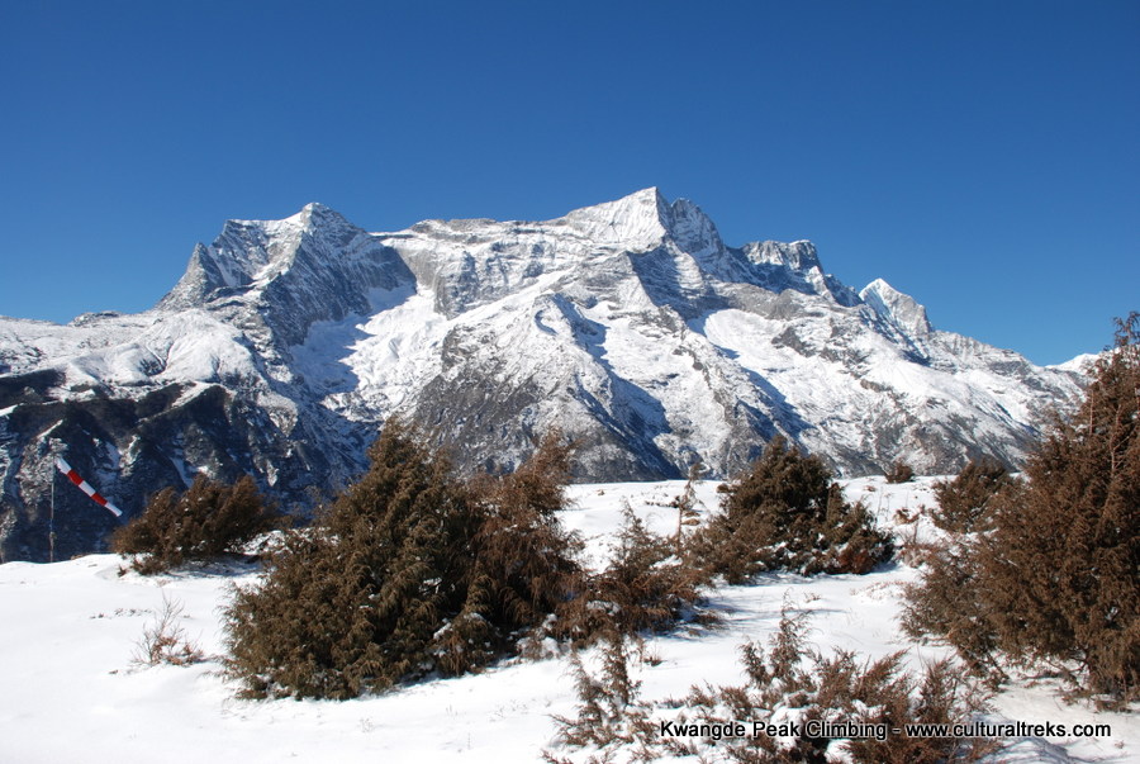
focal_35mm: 30
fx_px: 951
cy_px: 382
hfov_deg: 61.9
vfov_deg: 43.7
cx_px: 570
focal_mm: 20
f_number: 8
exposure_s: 1/250
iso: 100
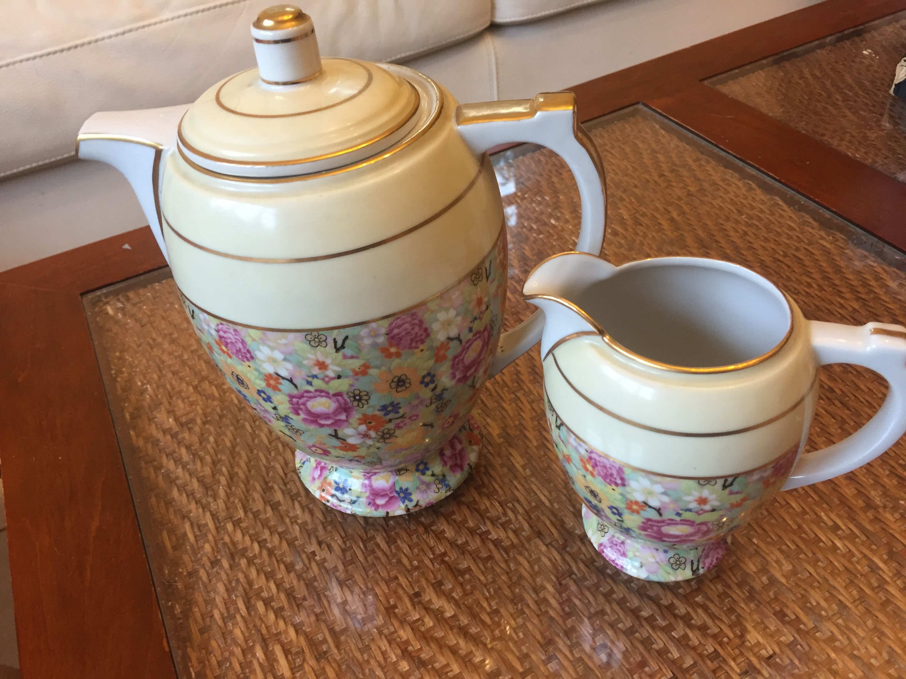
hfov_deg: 61.7
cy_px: 340
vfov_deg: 48.2
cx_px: 453
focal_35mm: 29
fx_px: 759
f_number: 2.2
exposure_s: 1/33
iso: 125
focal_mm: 4.15
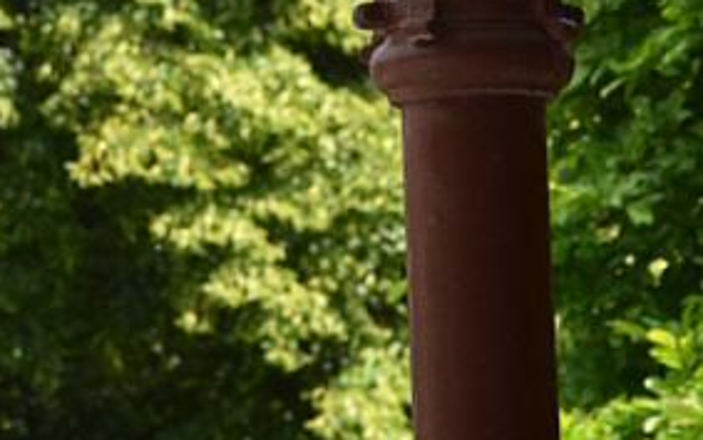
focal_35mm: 398
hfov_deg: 5.3
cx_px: 375
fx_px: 7627
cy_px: -408
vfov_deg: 3.3
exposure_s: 1/400
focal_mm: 92
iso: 400
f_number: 11
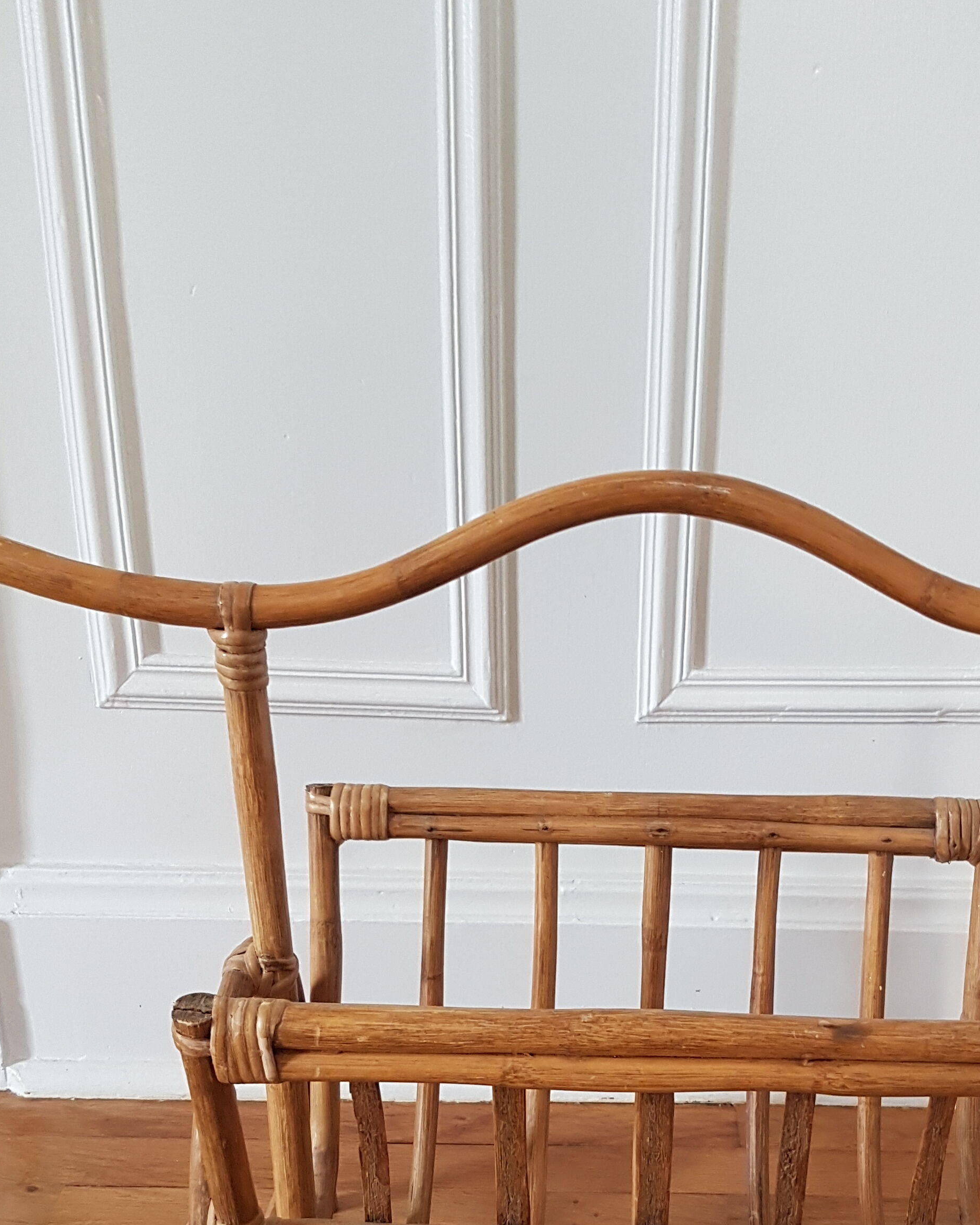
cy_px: 934
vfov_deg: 40.7
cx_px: 656
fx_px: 1596
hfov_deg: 33.8
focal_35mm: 44
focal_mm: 4.2
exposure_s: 1/30
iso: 160
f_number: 1.7
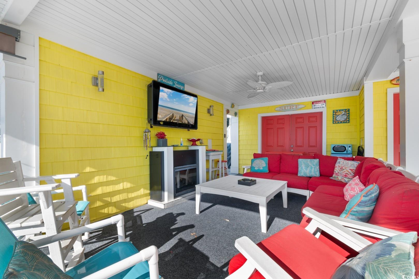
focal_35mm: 15
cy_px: 140
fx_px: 175
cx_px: 210
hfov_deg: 100.4
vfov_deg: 77.3
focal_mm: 10
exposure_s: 1/200
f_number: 8
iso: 100
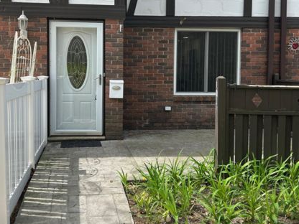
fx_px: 346
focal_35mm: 40
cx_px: 120
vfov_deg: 35.8
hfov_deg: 46.5
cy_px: 90
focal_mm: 5.7
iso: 50
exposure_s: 1/1311
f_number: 1.5
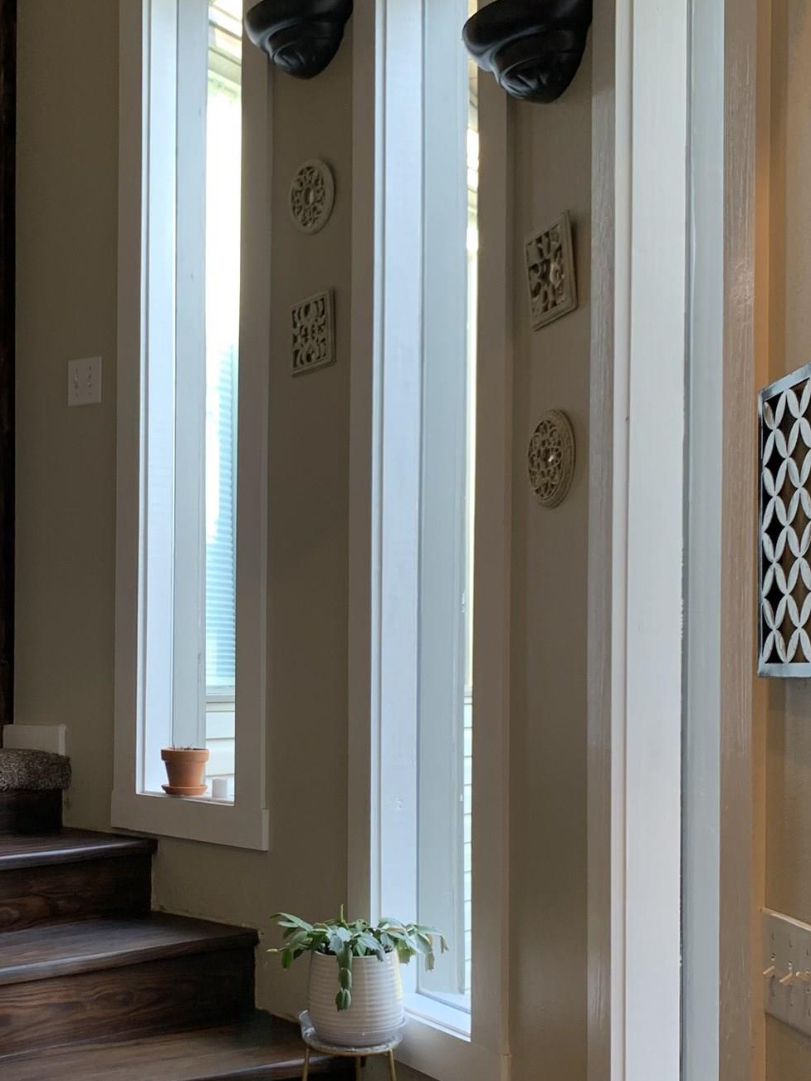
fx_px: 1436
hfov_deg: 31.1
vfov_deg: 40.9
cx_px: 232
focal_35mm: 46
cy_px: 674
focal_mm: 4.25
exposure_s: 1/60
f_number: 1.8
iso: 64
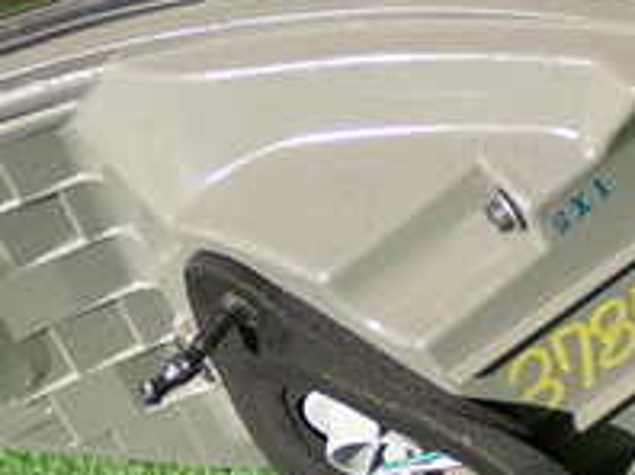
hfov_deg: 12.0
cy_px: 475
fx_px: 3005
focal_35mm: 164
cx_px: 167
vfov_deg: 9.0
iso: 100
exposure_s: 1/500
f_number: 3.3
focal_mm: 9.65
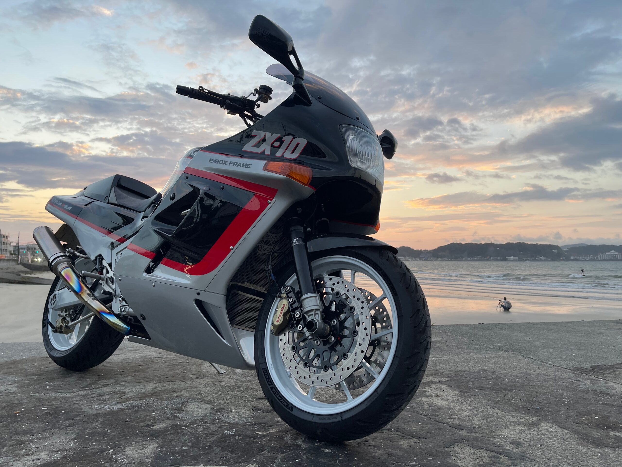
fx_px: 449
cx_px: 311
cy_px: 234
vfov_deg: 54.9
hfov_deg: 69.4
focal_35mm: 25
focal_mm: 5.1
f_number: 1.6
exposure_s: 1/208
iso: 32
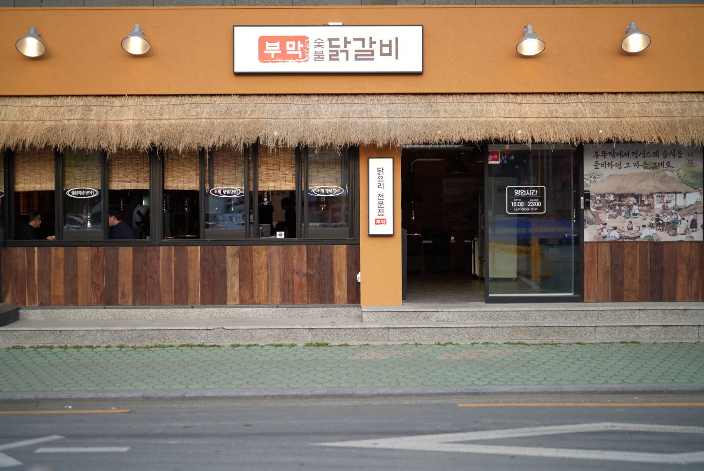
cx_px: 352
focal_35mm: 50
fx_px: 978
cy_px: 236
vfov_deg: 27.0
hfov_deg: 39.6
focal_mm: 50
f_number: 1.2
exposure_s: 1/500
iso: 50
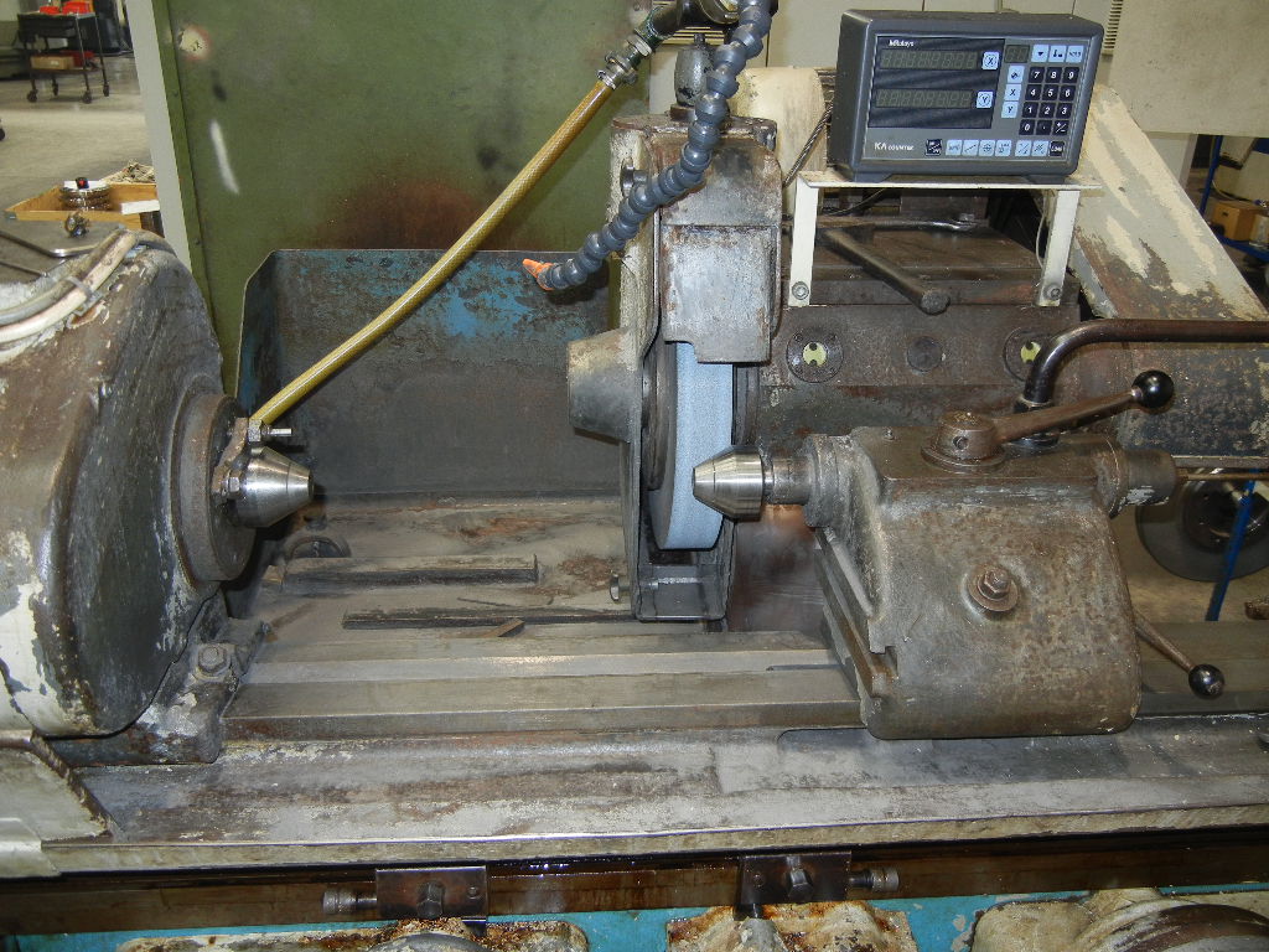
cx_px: 634
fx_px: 1100
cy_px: 476
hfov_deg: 60.0
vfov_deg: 46.8
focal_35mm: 30
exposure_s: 1/30
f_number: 3.5
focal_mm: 5.4
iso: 200
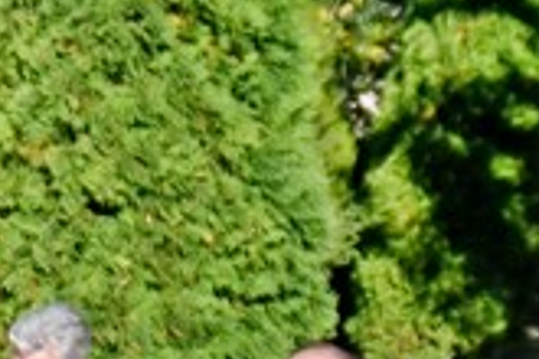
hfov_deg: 16.8
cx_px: -301
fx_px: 1632
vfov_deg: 10.0
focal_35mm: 109
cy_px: 1018
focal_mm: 10
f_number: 4.5
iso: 500
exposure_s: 1/3200
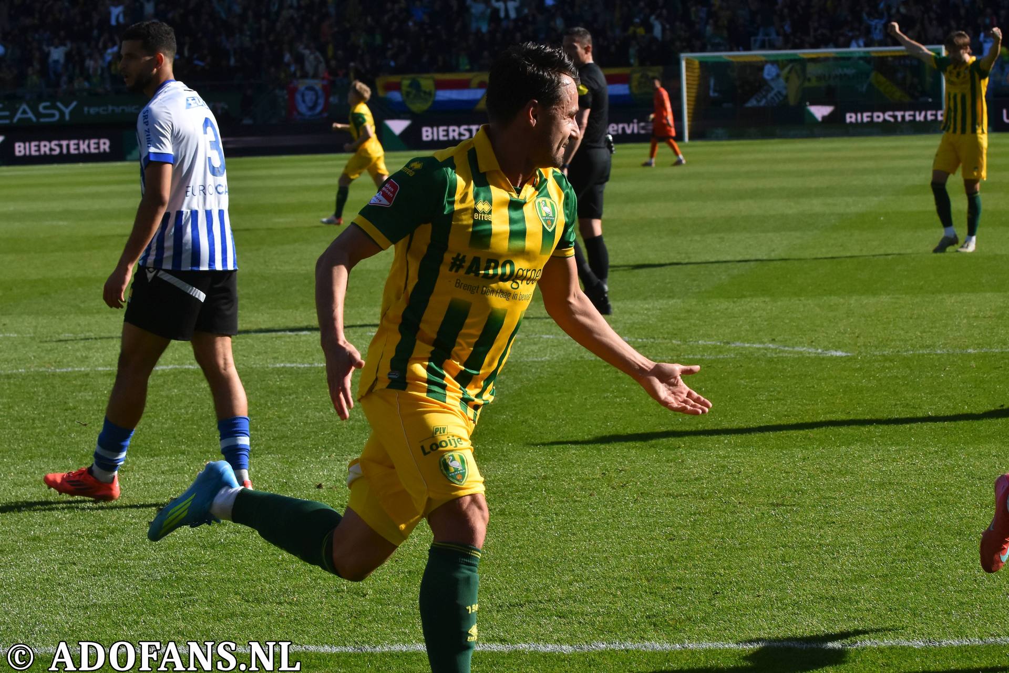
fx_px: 2943
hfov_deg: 19.5
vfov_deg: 13.0
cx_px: 504
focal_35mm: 105
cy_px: 336
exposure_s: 1/2000
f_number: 5.6
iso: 560
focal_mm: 70
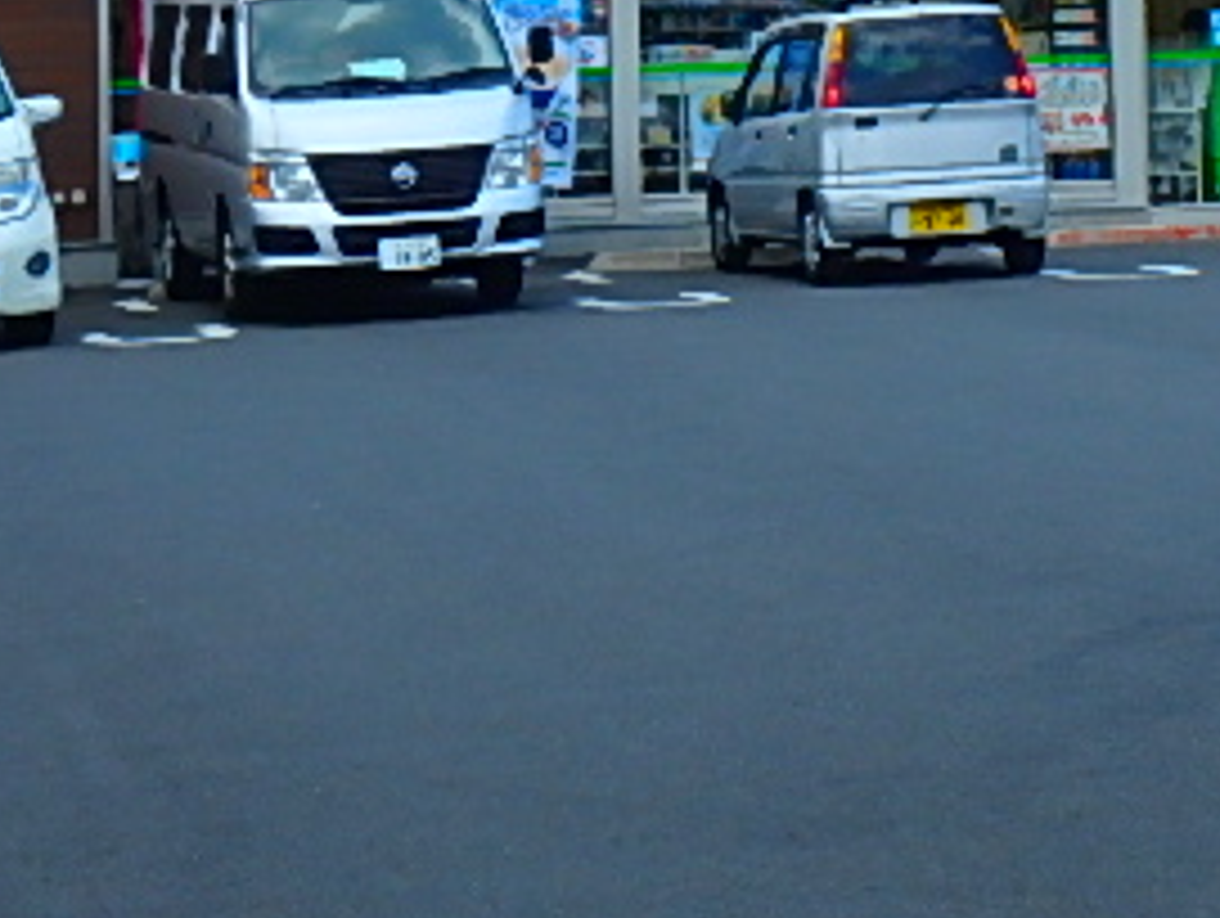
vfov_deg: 11.7
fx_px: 4411
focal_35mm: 125
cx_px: 1008
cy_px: -104
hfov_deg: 15.6
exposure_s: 1/250
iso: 125
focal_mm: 9.4
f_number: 5.2
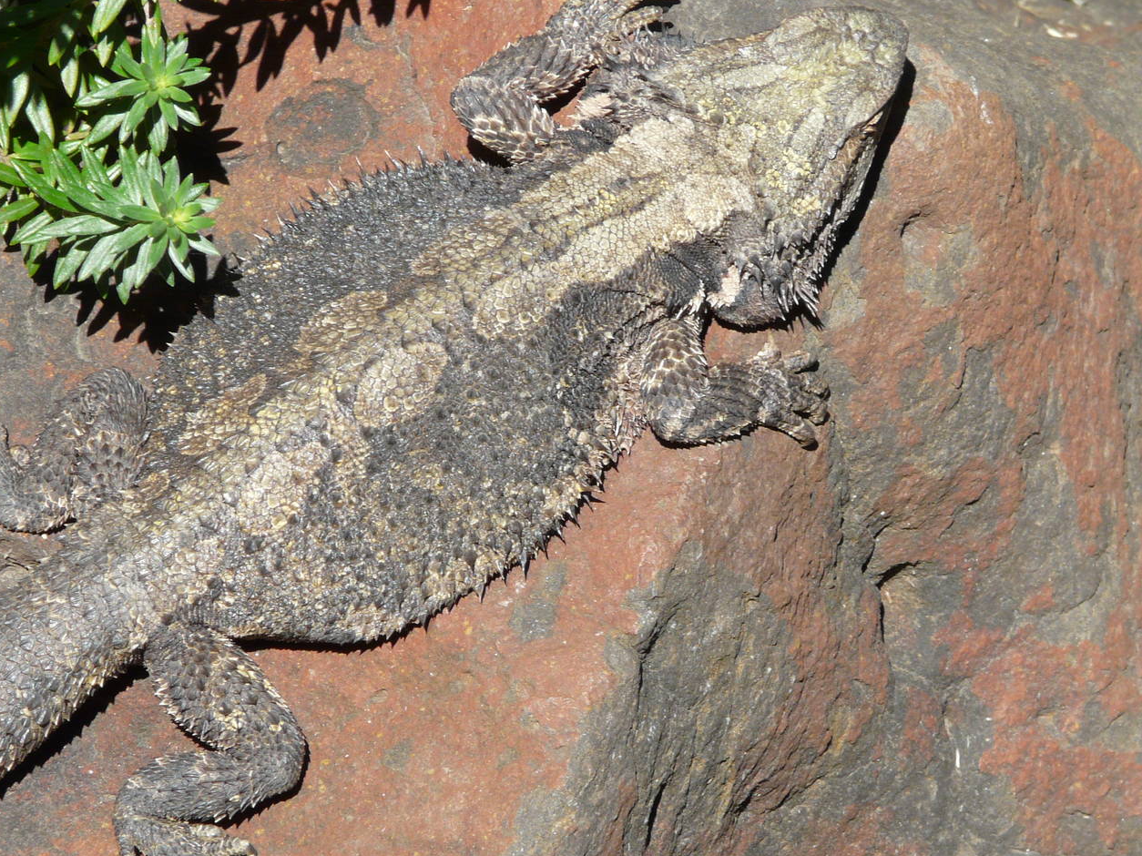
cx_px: 473
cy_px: 472
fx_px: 10819
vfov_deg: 4.5
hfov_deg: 6.0
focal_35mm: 328
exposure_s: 1/250
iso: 100
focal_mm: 42.2
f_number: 5.6
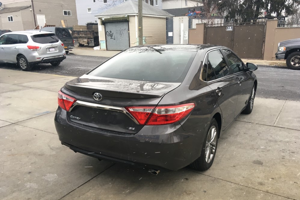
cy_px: 115
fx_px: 258
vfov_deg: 42.2
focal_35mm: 31
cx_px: 149
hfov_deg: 60.3
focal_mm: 4.15
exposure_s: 1/40
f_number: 2.2
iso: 32
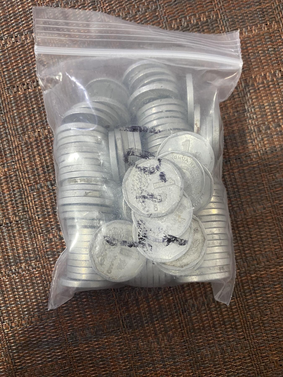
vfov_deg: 67.3
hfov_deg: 53.1
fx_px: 283
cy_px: 188
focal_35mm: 26
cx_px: 142
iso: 250
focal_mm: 4.25
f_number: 1.8
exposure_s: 1/50
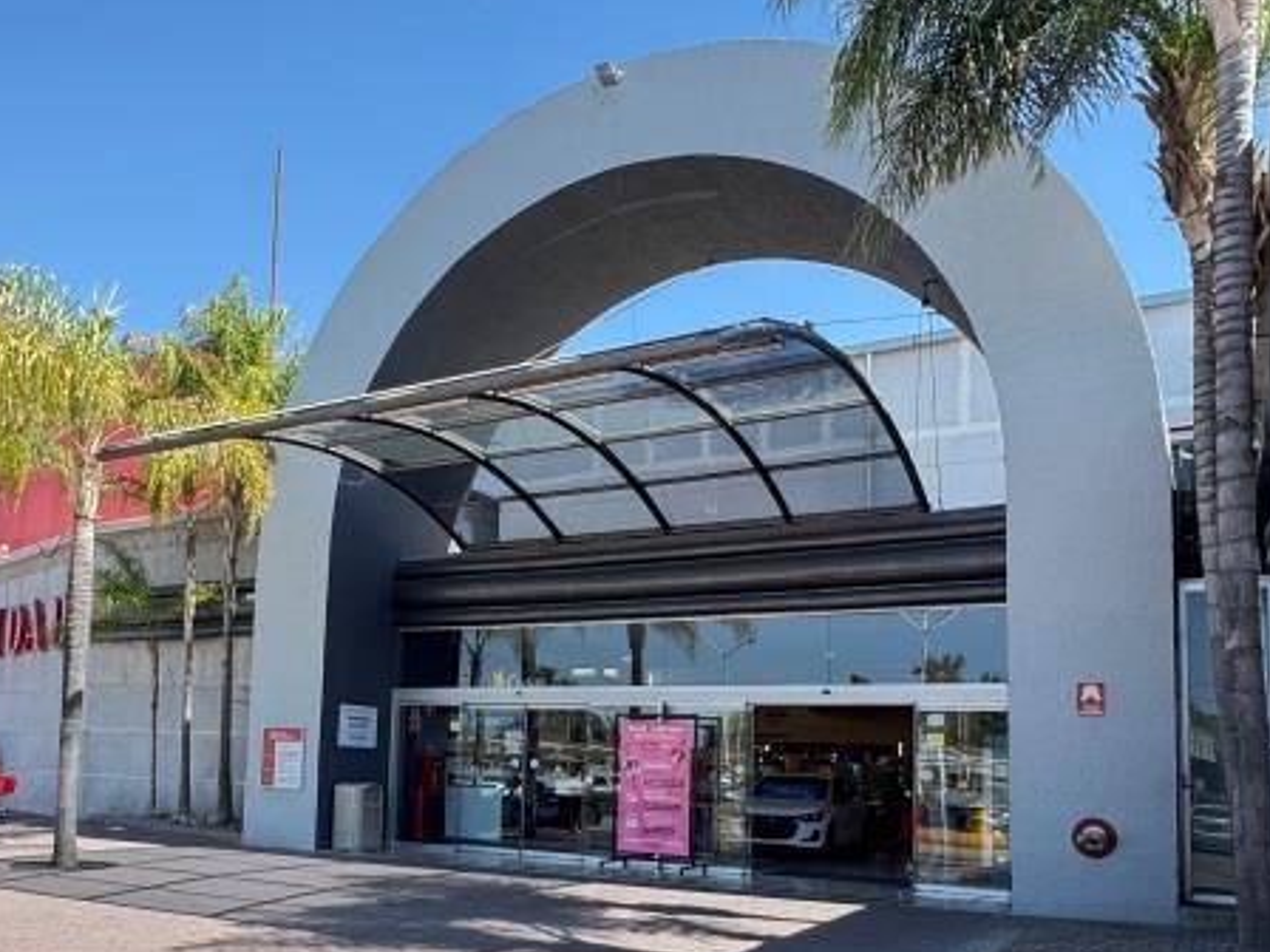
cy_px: 672
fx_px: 1174
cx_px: 468
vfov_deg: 43.2
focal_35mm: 32
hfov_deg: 56.1
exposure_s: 1/231
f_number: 2.2
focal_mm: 2.22
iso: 40
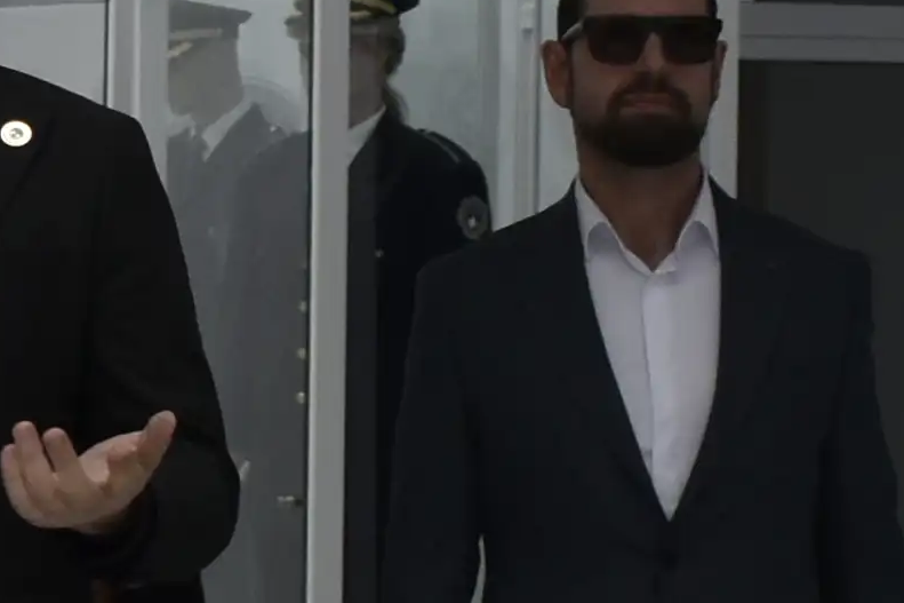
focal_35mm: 262
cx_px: -498
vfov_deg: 5.2
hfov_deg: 7.7
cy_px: 741
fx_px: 6572
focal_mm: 23
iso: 500
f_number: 3.8
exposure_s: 1/250
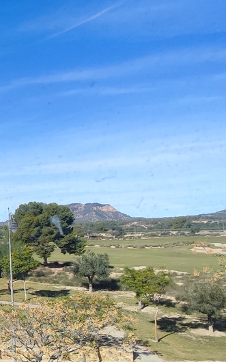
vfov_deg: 47.8
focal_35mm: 41
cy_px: 222
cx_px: -126
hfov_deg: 23.8
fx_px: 404
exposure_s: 1/1012
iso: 50
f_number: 2.2
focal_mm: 1.65
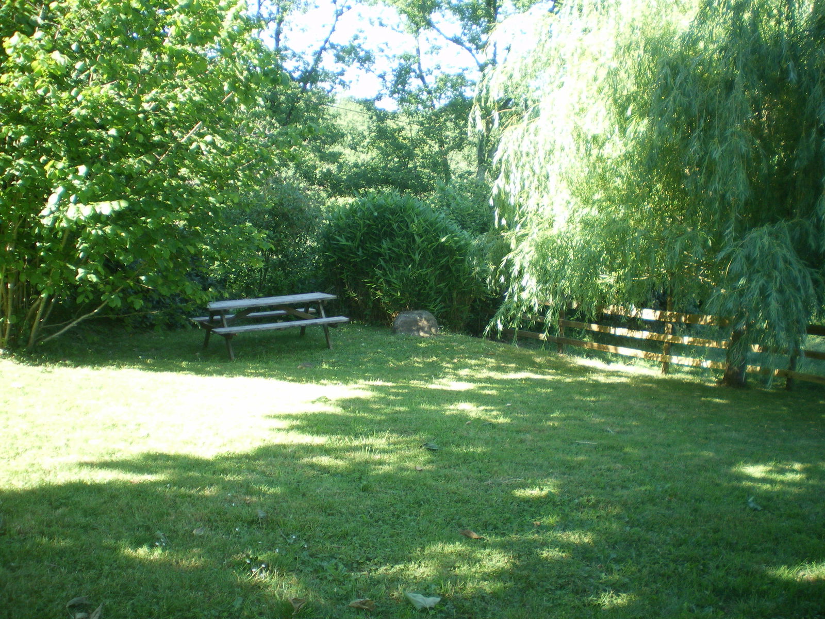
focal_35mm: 36
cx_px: 412
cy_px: 310
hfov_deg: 51.4
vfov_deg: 39.7
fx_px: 858
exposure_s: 1/80
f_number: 3.1
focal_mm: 6.3
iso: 64
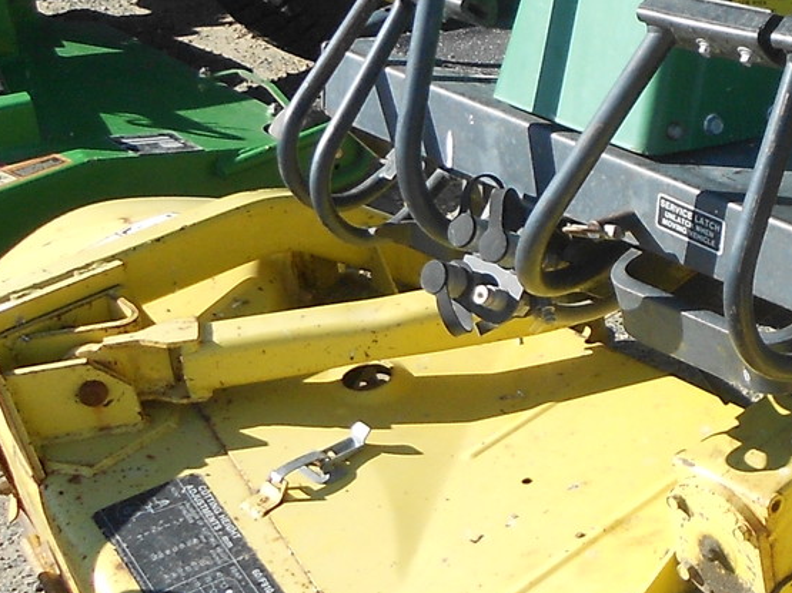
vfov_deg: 15.4
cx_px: 996
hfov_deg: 19.1
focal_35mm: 96
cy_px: 261
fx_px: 2196
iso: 80
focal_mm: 4.6
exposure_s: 1/500
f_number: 3.2
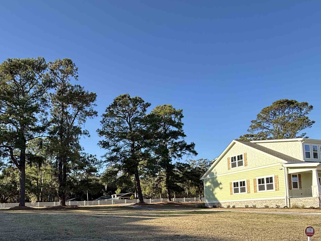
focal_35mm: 26
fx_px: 241
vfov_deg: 49.4
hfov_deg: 65.1
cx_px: 101
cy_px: 199
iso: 64
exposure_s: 1/468
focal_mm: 2.22
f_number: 2.2
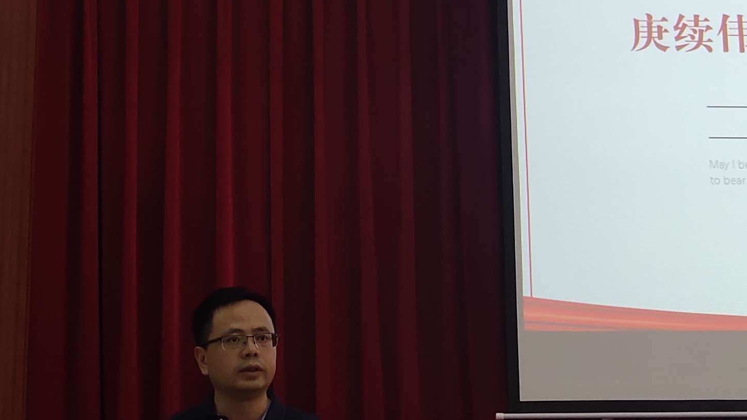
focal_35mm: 88
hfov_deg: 24.2
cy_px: 223
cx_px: 417
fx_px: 1743
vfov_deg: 13.7
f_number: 1.8
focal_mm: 4.27
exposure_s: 1/100
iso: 292
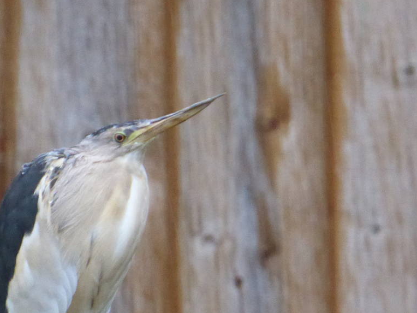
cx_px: -3
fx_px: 13323
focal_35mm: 1106
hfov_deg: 1.8
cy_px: 238
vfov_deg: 1.3
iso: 800
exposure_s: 1/80
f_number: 6.4
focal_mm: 86
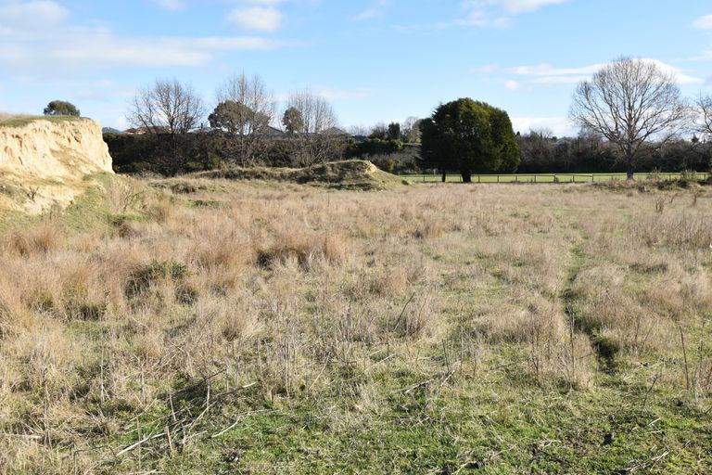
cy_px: 238
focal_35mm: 36
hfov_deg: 53.1
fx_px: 712
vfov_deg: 36.9
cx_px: 356
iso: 200
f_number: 9
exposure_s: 1/320
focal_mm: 24
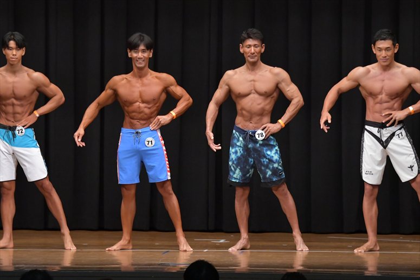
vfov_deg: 6.3
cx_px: 210
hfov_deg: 9.5
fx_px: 2530
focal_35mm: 217
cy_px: 140
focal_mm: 145
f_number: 5.6
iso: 6400
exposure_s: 1/400
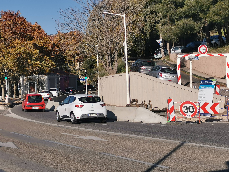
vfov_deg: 19.9
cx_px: 114
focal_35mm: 74
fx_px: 490
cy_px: 86
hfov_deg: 26.3
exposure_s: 1/4854
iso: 50
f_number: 1.8
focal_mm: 5.58
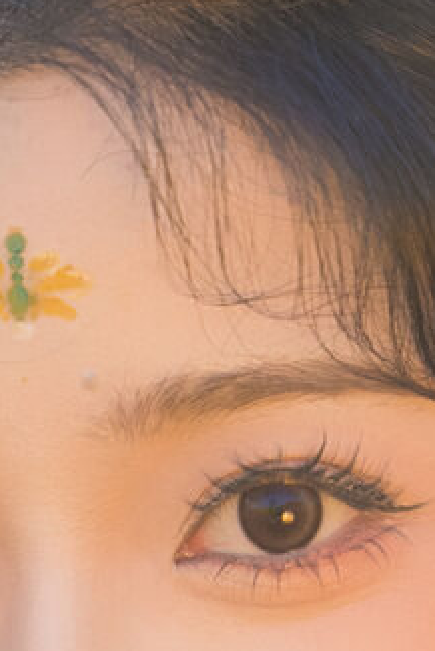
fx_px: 16728
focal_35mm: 924
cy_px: 608
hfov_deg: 1.5
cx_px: 188
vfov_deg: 2.2
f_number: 2.8
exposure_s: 1/320
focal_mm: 168
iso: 100
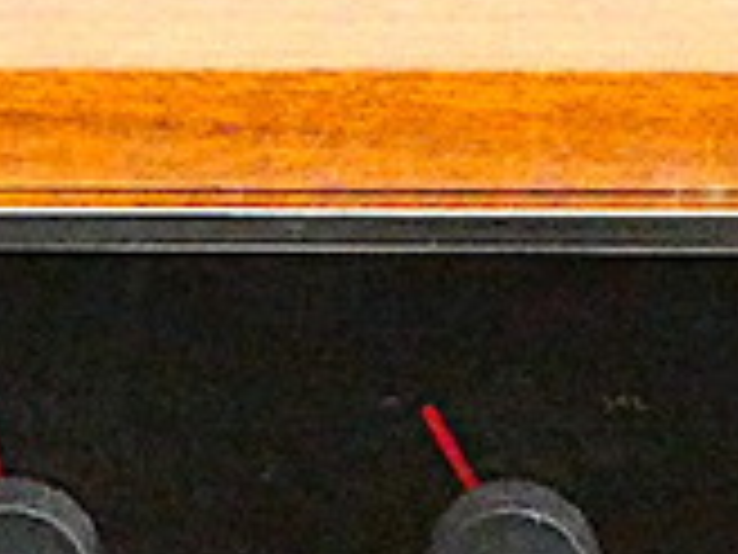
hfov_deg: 2.5
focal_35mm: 790
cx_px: 274
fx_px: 16843
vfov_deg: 1.9
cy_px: 437
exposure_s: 1/80
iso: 1000
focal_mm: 24.2
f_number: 5.3
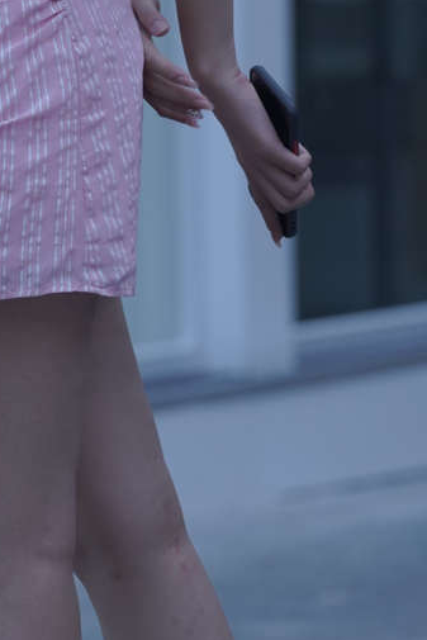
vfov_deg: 4.3
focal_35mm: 481
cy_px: 42
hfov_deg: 2.9
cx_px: -9
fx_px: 8551
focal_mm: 135
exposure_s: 1/400
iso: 500
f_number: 3.5
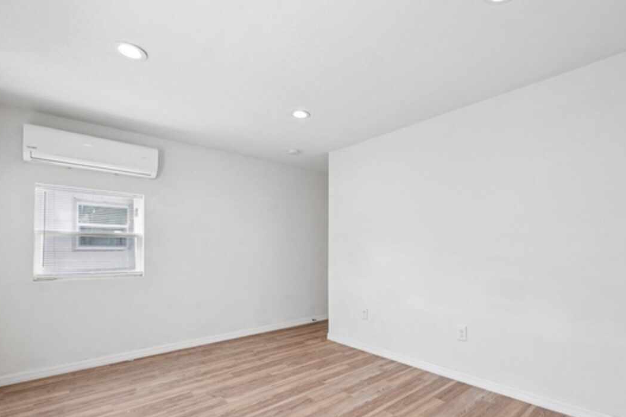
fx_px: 296
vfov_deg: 69.8
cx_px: 353
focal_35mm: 17
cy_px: 248
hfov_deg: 92.8
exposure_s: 1/30
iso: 400
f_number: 8
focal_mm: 14
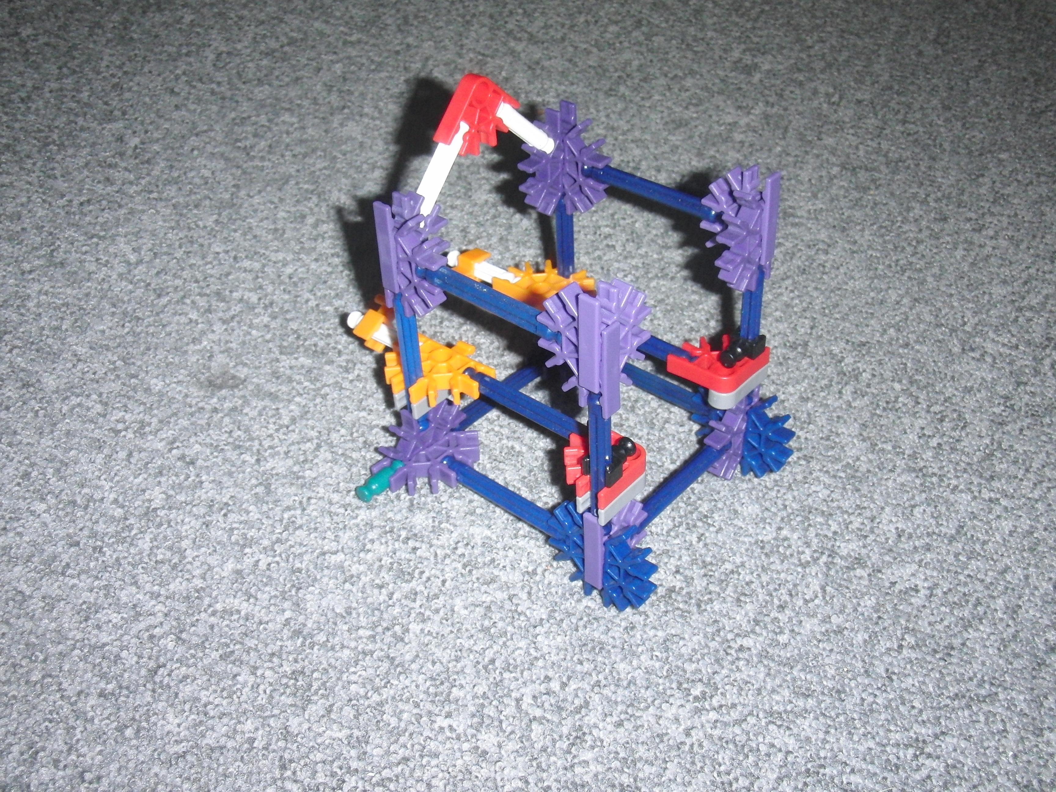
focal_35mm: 38
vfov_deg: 37.7
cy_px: 396
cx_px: 528
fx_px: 1159
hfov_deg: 49.0
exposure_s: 1/40
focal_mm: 6.66
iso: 250
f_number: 3.9
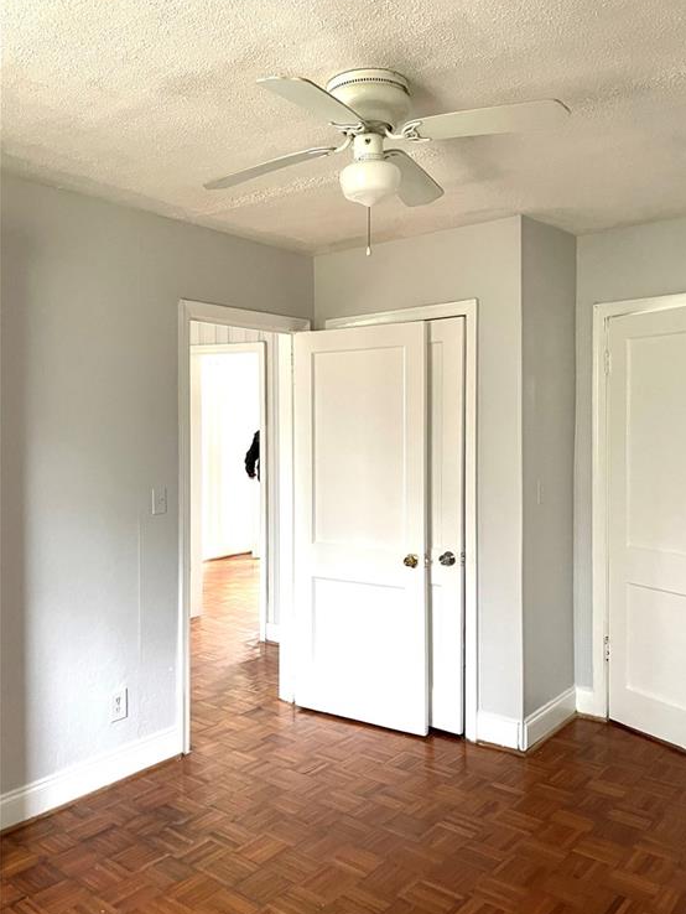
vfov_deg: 67.3
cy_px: 464
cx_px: 355
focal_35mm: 26
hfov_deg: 53.1
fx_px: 687
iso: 500
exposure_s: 1/60
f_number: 1.6
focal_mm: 5.1
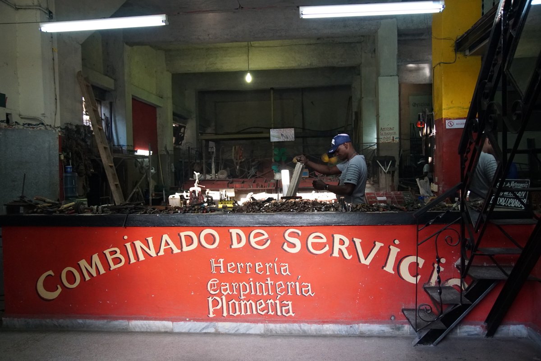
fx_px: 451
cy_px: 180
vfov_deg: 43.6
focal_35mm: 30
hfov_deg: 61.9
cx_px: 270
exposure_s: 1/160
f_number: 3.2
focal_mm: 20
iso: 1600
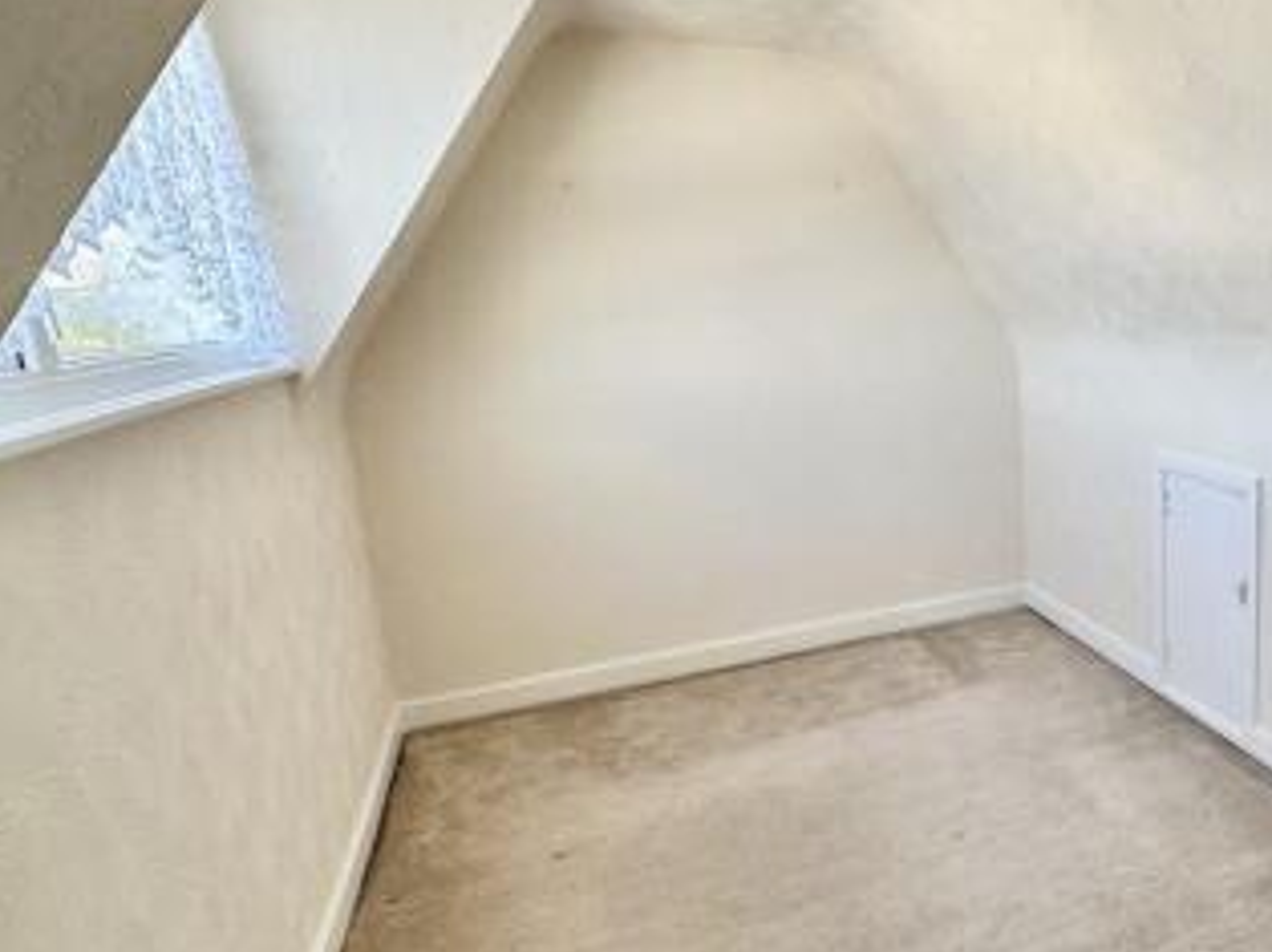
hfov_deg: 61.0
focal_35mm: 26
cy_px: 484
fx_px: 955
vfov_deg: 53.0
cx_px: 1043
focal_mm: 2.22
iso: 100
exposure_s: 1/100
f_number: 2.2
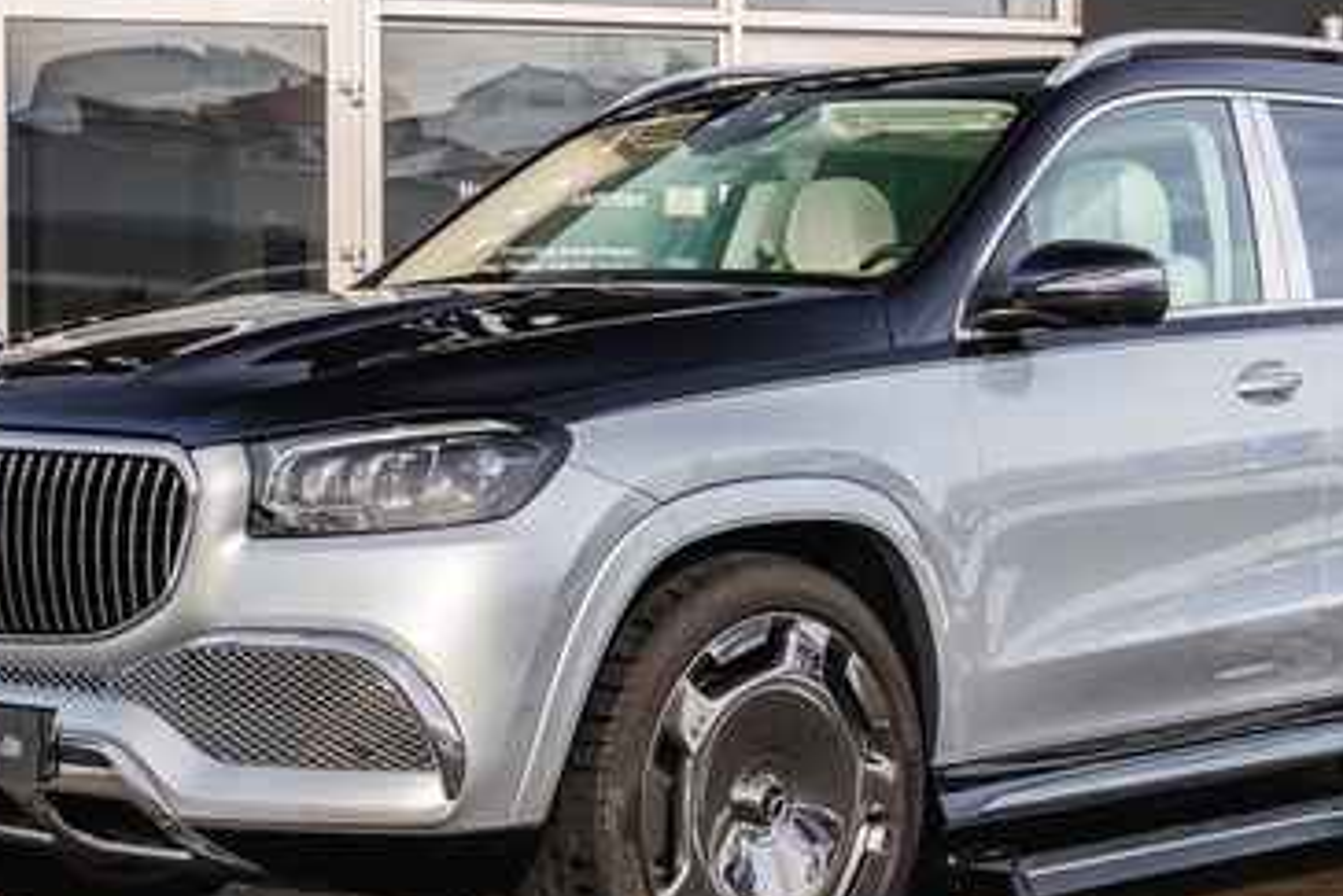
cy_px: 461
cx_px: 808
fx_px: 2911
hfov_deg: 25.9
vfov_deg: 17.5
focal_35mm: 78
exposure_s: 1/400
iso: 640
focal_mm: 43
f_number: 6.3
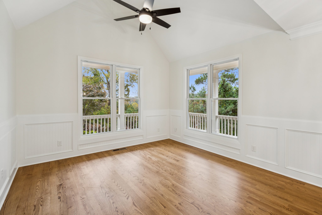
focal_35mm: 16
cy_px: 108
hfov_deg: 96.7
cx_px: 161
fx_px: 143
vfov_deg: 73.7
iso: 400
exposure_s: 1/50
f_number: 5.6
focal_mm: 16
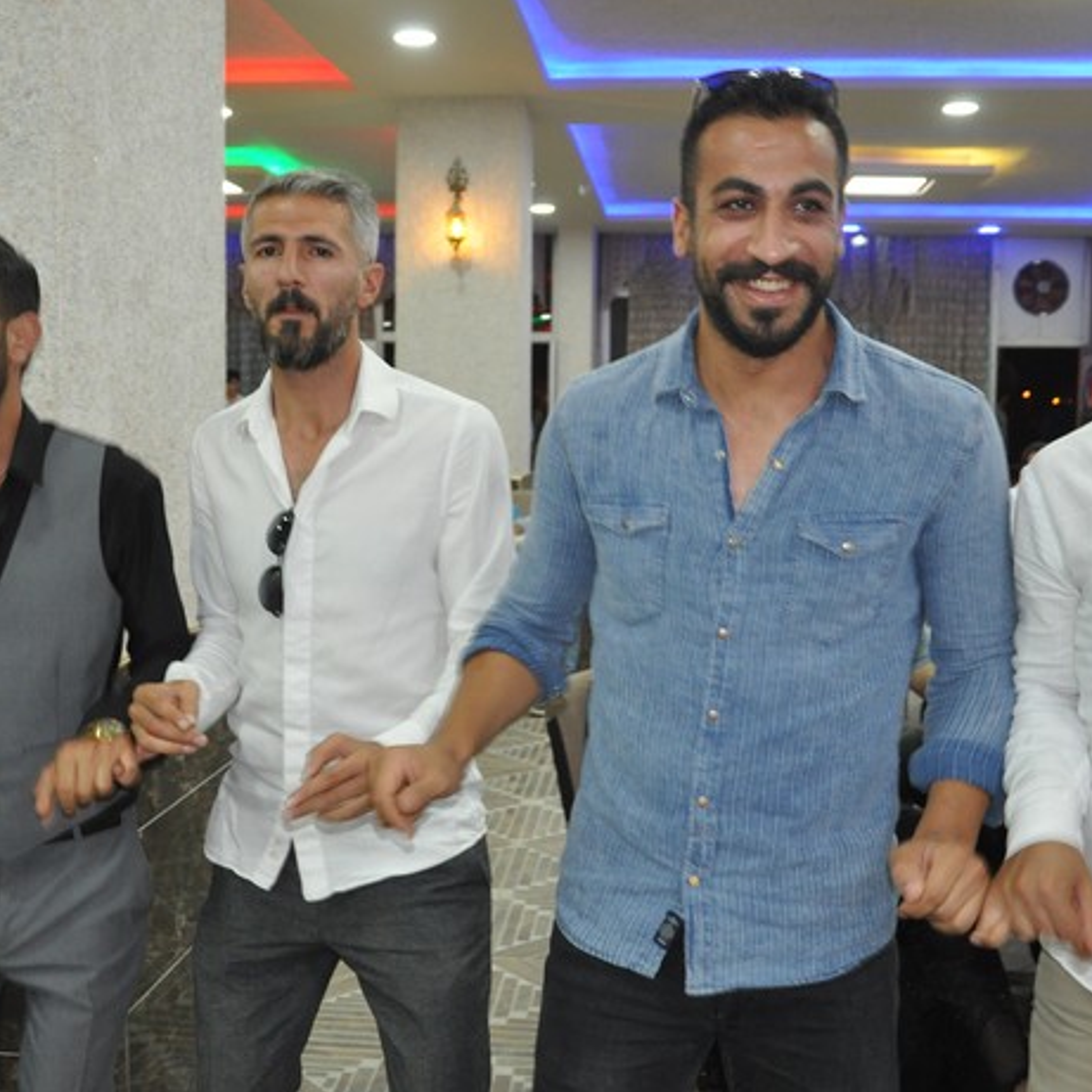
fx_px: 1451
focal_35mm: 41
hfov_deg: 41.2
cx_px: 561
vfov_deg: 41.3
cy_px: 546
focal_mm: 21
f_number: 4.5
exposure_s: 1/60
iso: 1250
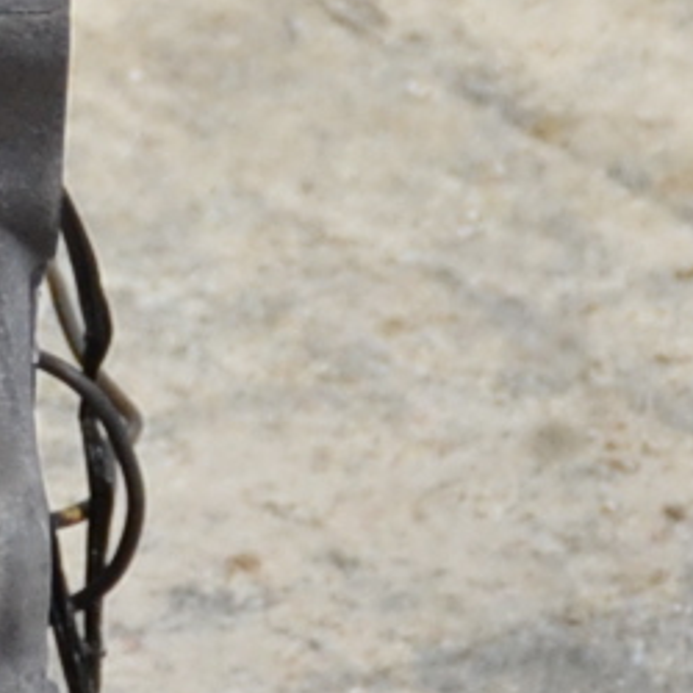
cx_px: -1405
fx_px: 17010
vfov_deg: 2.3
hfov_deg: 2.3
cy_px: 44
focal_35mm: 751
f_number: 5
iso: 800
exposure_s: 1/40
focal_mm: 60
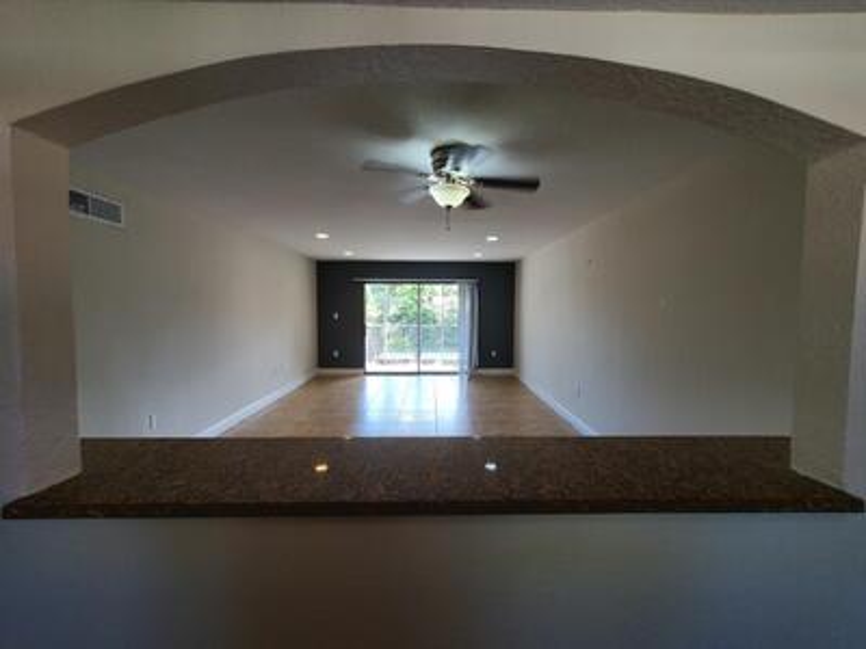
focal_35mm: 13
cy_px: 324
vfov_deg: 89.9
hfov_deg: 106.2
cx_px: 433
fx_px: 325
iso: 100
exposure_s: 1/60
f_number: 2.2
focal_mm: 1.8
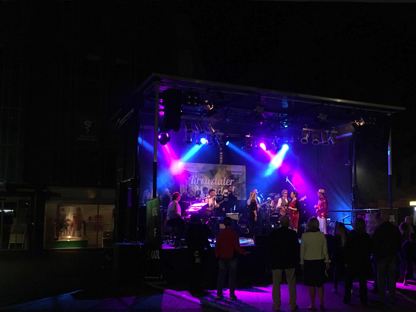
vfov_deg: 38.5
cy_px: 183
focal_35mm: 37
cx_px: 257
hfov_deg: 49.7
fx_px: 445
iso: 250
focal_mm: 4.15
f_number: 2.2
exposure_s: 1/33
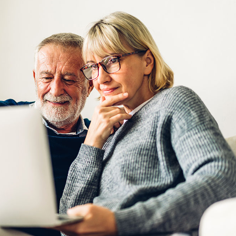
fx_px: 548
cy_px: 118
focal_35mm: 71
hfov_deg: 24.2
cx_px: 78
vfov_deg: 24.3
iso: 200
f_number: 1.8
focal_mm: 55
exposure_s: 1/800
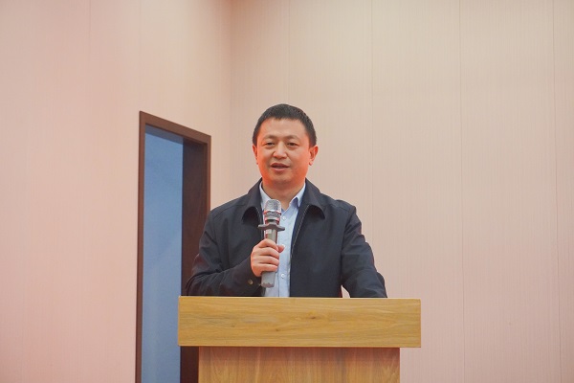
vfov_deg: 18.2
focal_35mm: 75
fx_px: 1196
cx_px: 287
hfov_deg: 27.0
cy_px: 192
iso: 4000
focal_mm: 50
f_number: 5.6
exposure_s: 1/160
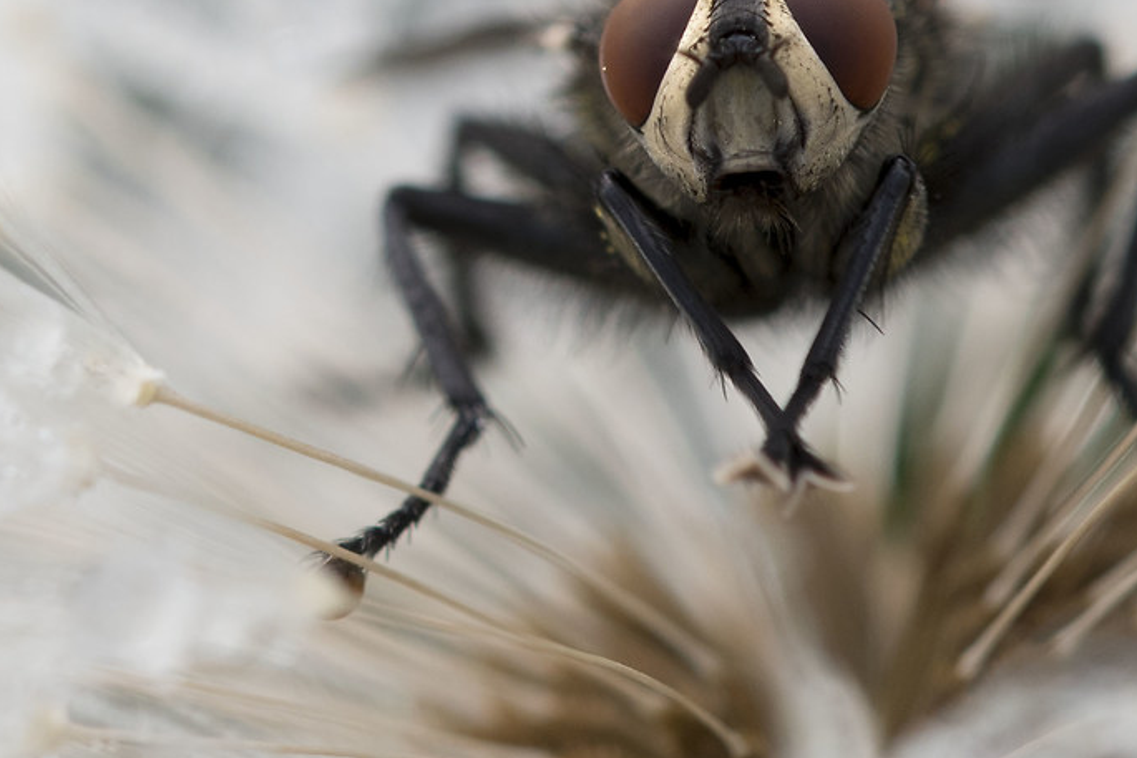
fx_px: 17429
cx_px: 667
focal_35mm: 552
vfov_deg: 2.5
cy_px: 113
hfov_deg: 3.7
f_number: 10
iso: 200
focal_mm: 105
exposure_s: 1/250
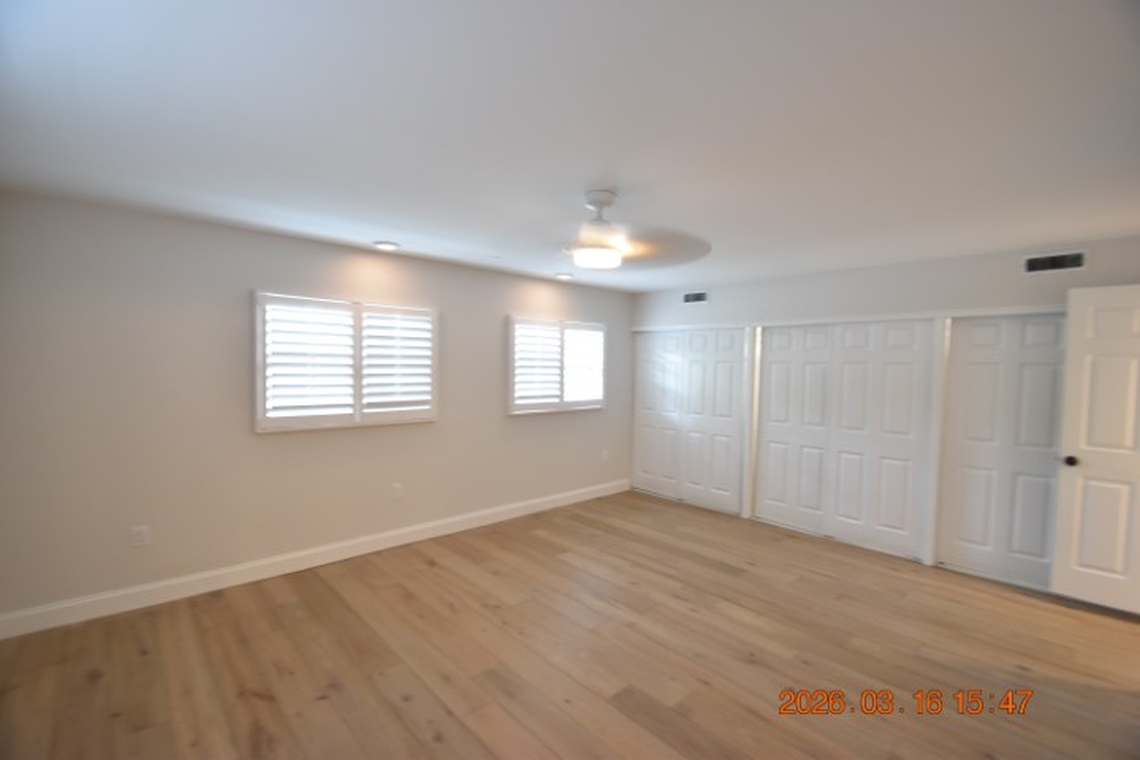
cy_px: 380
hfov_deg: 100.4
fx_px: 475
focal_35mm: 15
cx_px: 570
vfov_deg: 77.3
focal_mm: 10
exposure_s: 1/15
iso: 800
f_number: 3.5
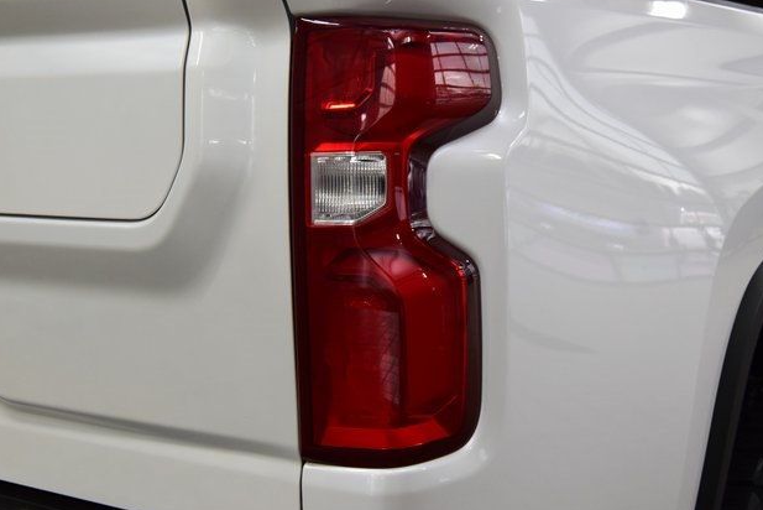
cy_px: 253
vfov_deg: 24.2
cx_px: 392
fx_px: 1187
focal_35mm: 56
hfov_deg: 35.6
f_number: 7.1
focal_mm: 36
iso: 1600
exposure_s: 1/60
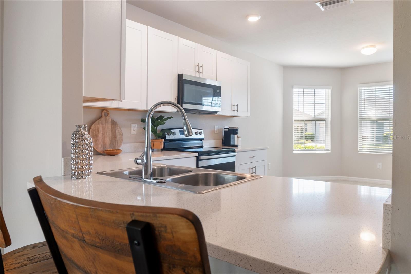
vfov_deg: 53.1
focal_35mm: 24
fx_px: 274
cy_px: 137
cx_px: 206
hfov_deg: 73.8
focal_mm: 16
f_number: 8
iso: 400
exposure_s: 1/10
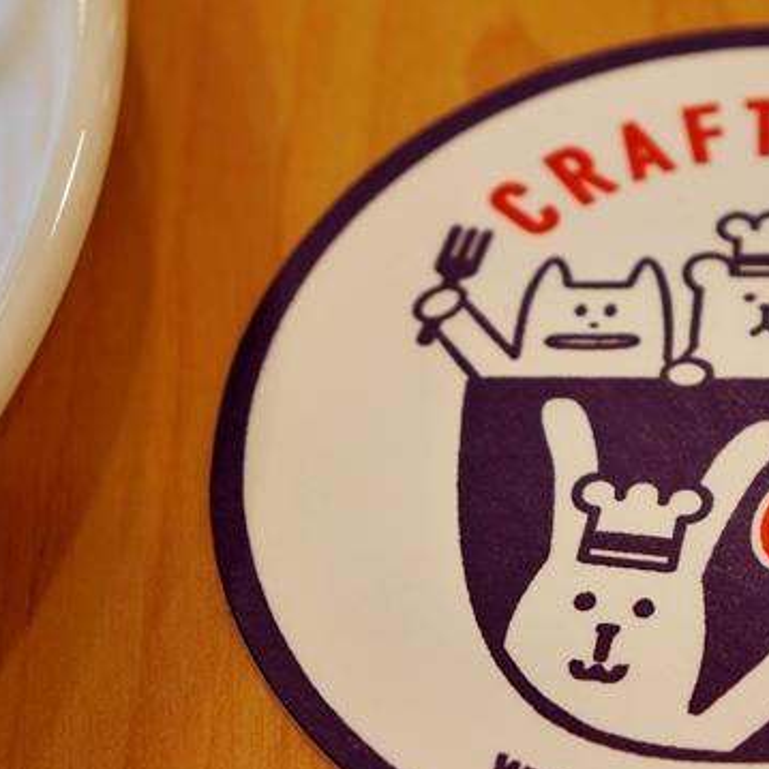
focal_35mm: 123
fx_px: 3091
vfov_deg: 14.2
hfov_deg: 14.1
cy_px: 442
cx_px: 677
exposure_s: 1/20
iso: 200
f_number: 5.6
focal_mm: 39
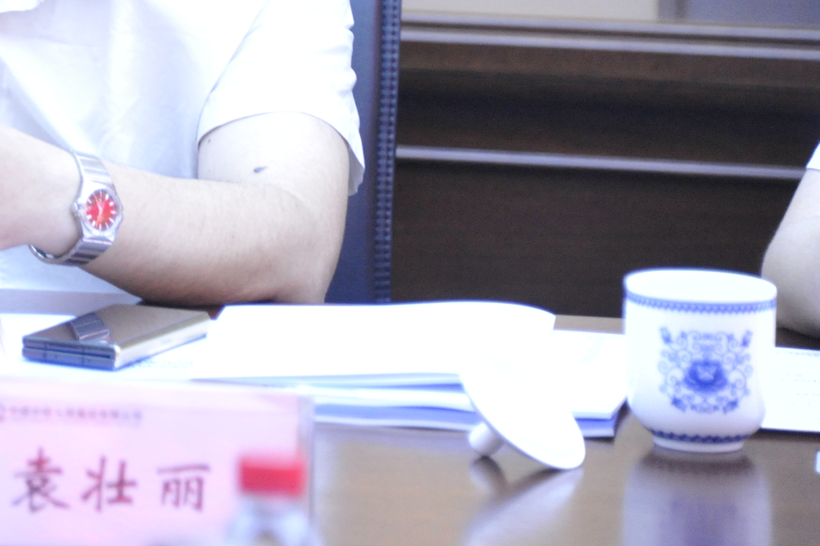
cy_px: -14
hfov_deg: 5.3
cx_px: -61
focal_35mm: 390
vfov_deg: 3.5
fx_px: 8878
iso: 6400
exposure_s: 1/80
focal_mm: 180
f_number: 5.6
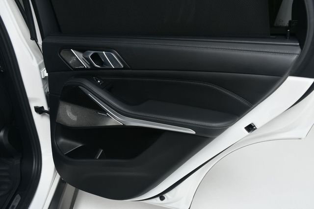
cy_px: 104
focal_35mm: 33
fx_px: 288
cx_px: 157
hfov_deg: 57.2
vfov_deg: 39.9
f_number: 8
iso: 100
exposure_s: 1/160
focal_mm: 22
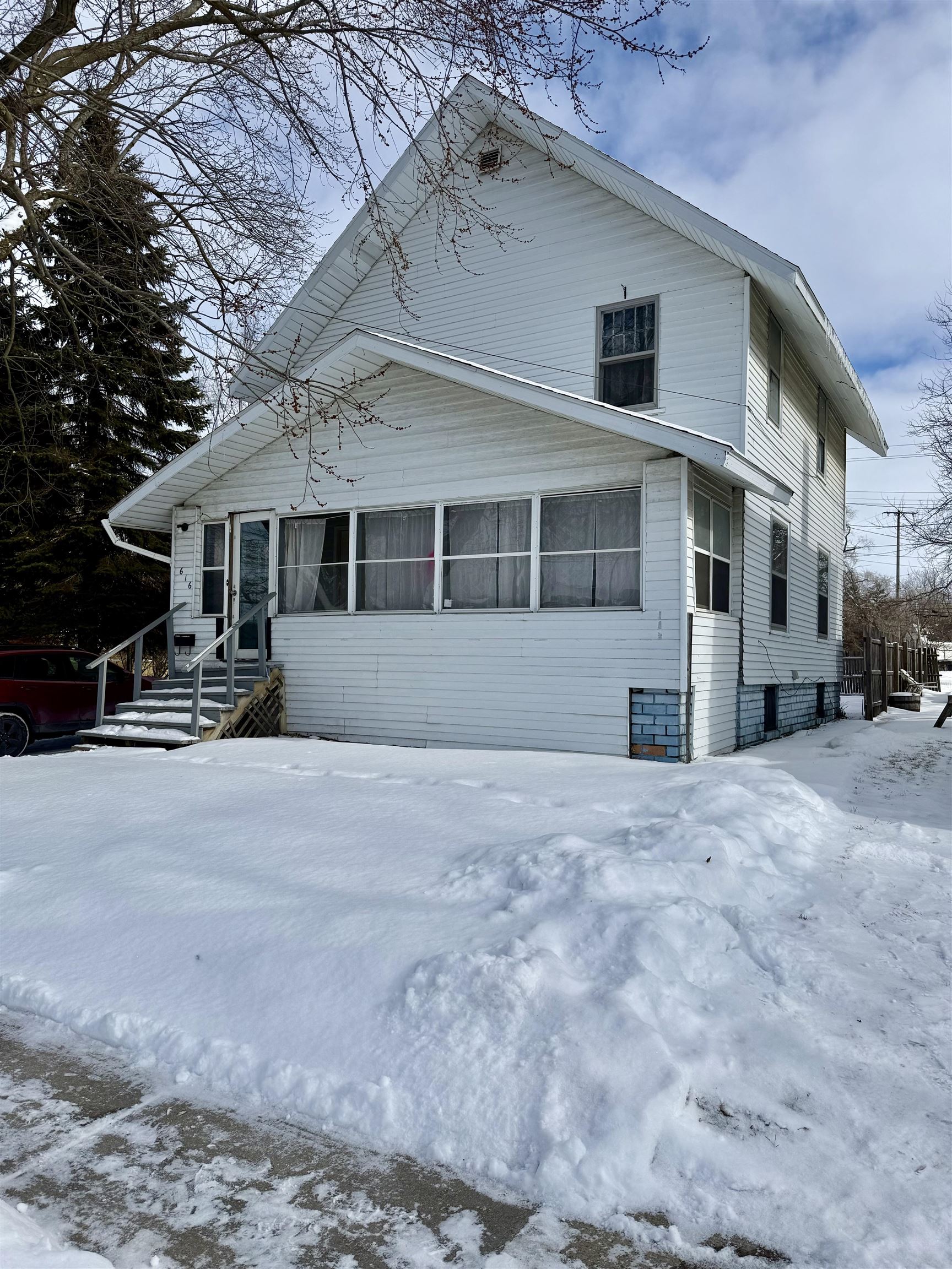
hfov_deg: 56.8
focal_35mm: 24
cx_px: 476
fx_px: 880
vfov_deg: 71.6
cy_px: 634
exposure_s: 1/9091
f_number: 1.78
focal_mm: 6.76
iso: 80
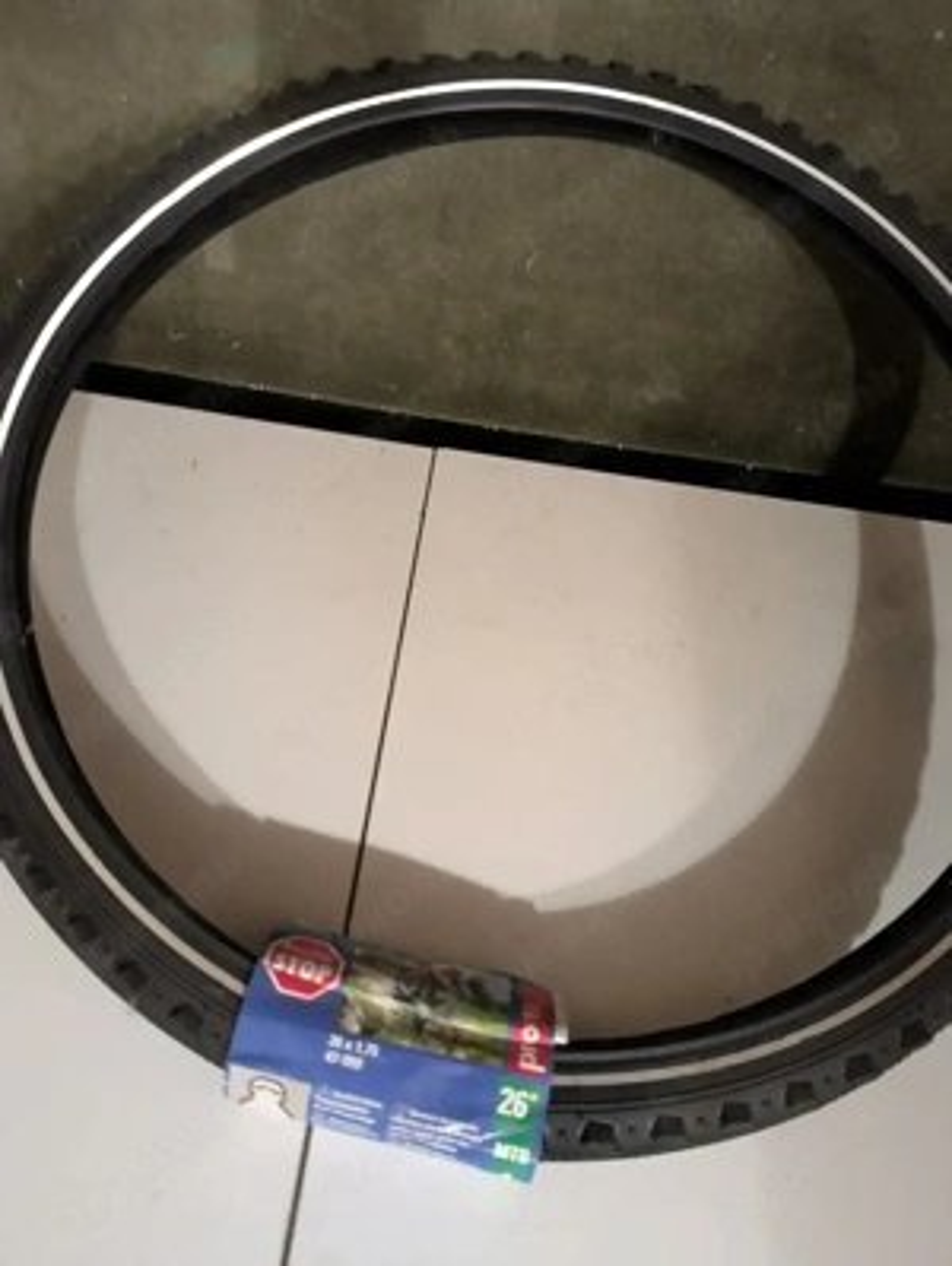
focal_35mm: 25
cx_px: 476
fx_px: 915
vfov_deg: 69.3
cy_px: 633
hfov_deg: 55.0
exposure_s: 1/25
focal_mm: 5.43
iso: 678
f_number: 1.89
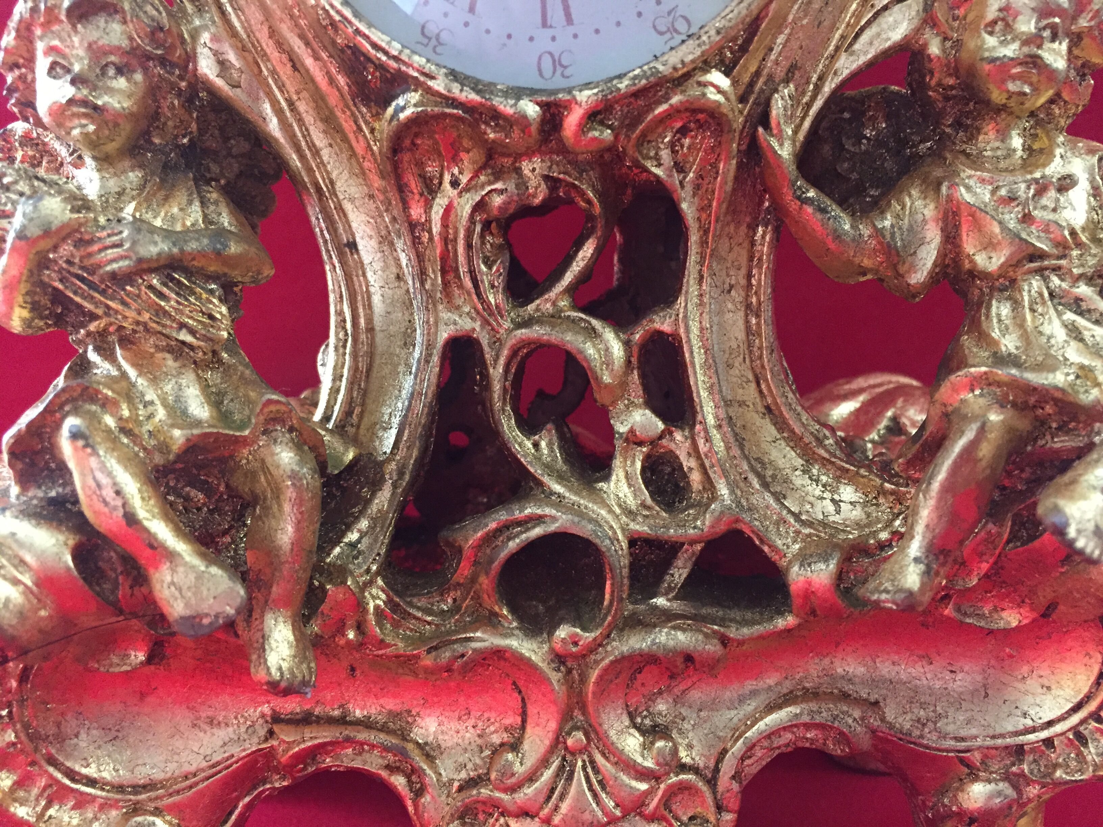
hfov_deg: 61.7
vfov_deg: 48.2
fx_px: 924
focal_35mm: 29
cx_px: 552
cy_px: 414
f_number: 2.2
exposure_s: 1/17
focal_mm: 4.15
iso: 250
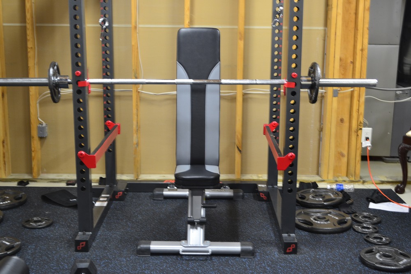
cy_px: 137
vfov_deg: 26.5
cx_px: 206
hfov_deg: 38.9
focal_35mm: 51
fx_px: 582
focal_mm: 34
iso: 800
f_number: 5
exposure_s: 1/8
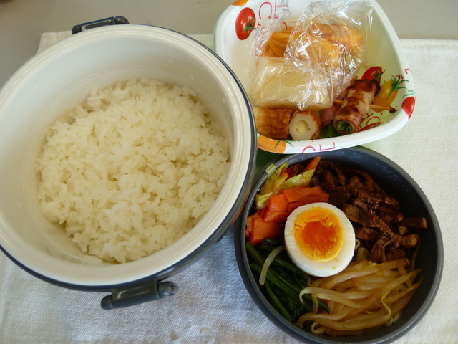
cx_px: 229
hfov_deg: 71.6
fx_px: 318
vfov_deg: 56.8
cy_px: 172
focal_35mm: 24
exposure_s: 1/80
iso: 80
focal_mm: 4.3
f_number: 2.2
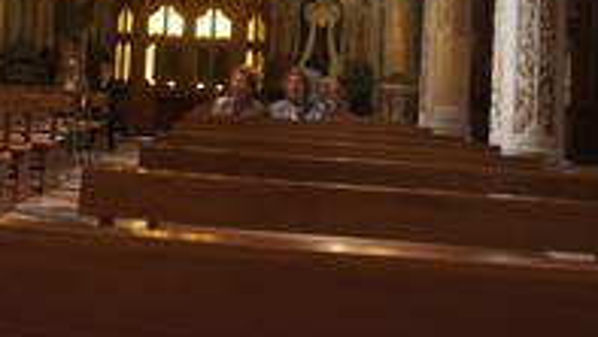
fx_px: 1047
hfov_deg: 31.0
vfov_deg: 17.4
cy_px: -67
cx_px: 112
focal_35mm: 66
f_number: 3.5
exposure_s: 1/60
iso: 1600
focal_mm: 18
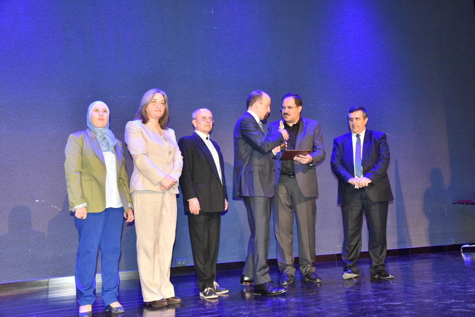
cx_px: 238
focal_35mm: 35
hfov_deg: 54.4
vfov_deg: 37.9
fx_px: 462
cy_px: 158
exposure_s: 1/60
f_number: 7.1
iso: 3200
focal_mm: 35
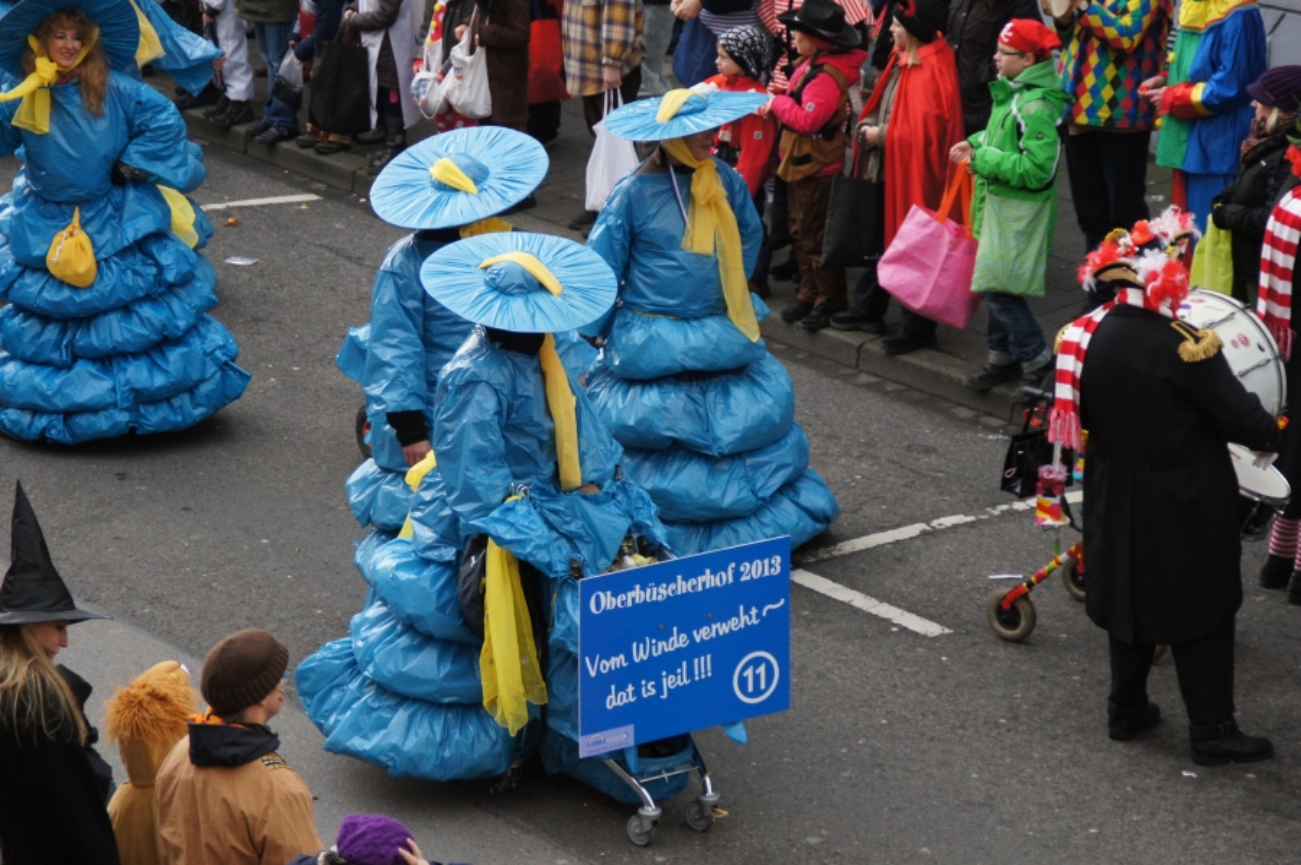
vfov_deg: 10.1
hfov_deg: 15.2
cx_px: 650
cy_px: 432
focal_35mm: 135
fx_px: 4873
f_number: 5.6
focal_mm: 90
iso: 1000
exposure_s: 1/160
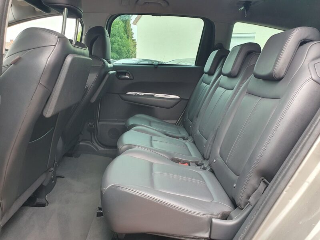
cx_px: 160
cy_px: 120
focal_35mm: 26
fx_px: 240
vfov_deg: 53.1
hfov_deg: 67.3
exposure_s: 1/100
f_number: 2.4
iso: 100
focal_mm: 4.32
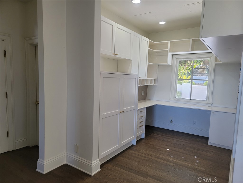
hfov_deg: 71.6
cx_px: 122
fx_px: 168
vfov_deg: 56.8
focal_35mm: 24
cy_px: 92
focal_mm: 6.7
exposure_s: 1/119
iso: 125
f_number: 1.8
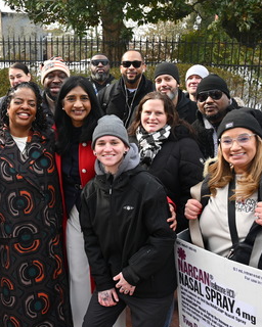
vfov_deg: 45.8
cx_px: 77
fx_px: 388
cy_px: 157
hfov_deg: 36.7
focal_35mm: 40
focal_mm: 24
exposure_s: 1/320
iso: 220
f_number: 5
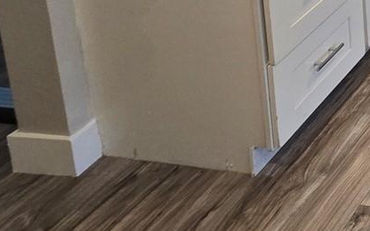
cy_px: -234
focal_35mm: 53
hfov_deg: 22.6
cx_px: 659
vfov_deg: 17.4
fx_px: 534
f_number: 2.2
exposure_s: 1/60
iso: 160
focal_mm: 2.2
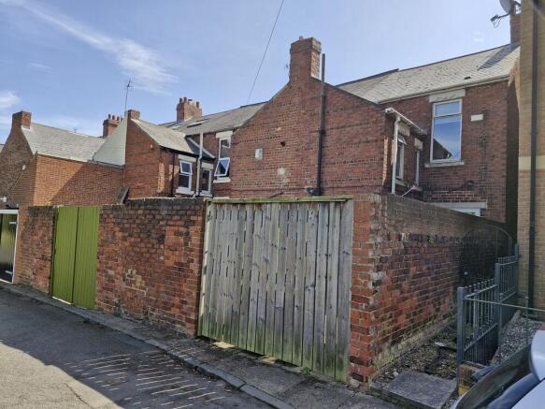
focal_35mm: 23
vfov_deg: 58.9
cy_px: 204
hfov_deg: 73.9
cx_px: 272
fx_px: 362
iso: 50
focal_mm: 5.54
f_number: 1.8
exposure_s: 1/1032
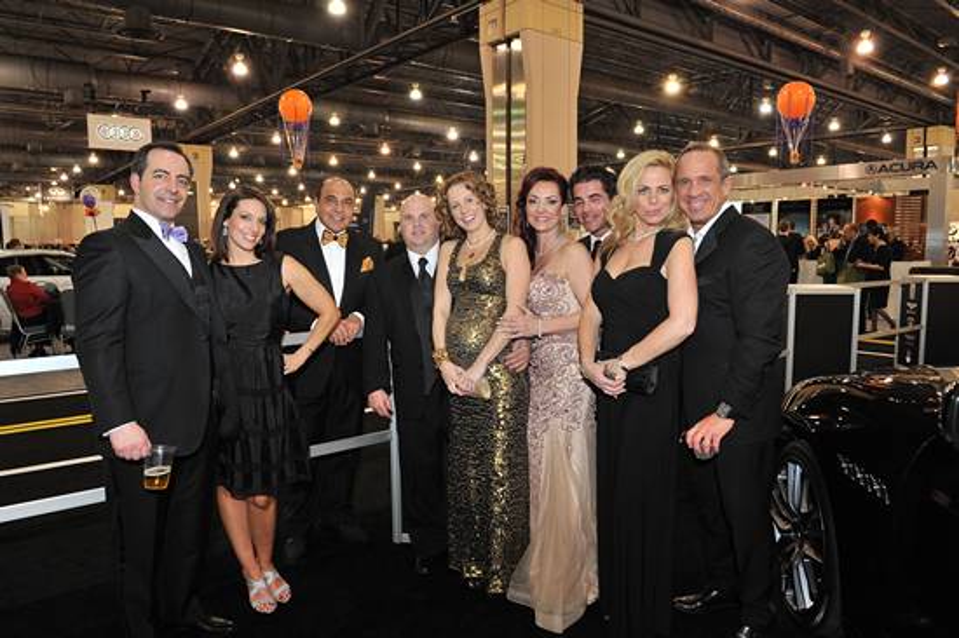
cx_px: 480
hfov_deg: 69.4
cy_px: 319
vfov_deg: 49.5
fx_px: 692
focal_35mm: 26
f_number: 5.6
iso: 1250
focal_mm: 26
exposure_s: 1/125
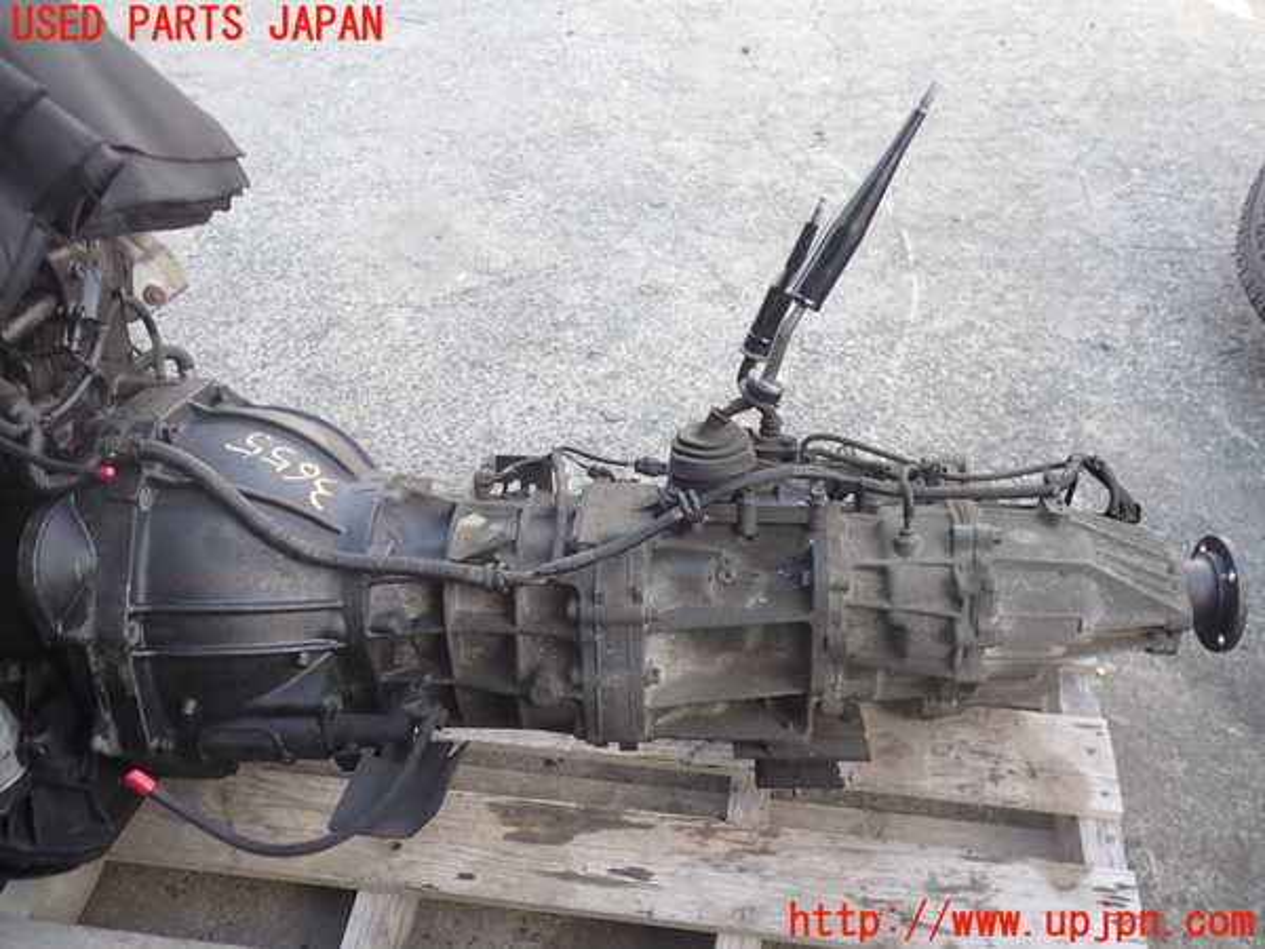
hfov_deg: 60.0
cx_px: 632
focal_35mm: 30
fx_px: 1096
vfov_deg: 46.8
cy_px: 474
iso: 160
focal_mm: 5.4
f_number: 2.3
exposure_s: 1/125
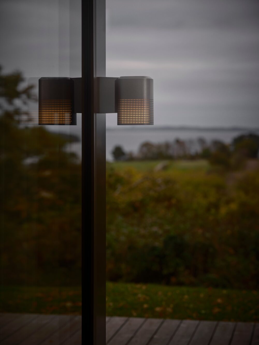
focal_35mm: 87
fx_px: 868
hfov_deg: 17.0
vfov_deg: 22.5
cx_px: 130
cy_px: 172
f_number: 5.6
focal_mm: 110
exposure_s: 1/100
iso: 100
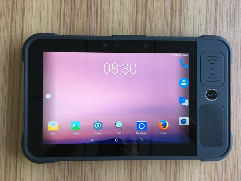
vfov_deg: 48.2
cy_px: 90
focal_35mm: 29
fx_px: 202
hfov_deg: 61.7
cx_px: 120
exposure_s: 1/33
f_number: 2.2
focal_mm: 4.15
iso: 32
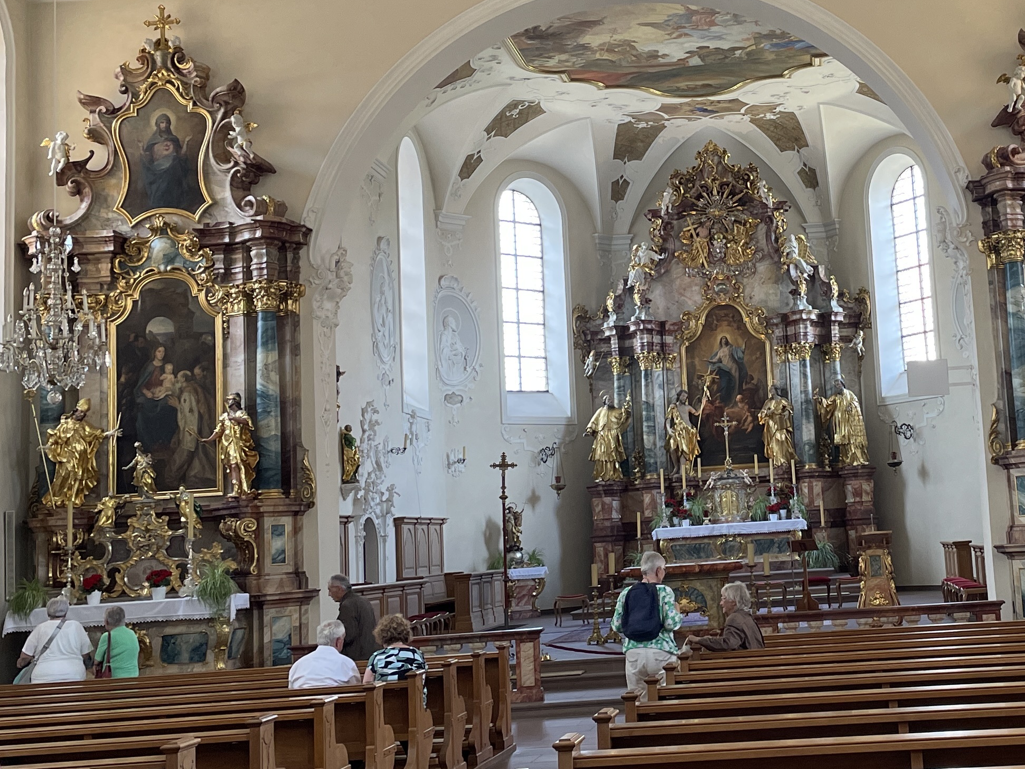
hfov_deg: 34.7
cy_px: 309
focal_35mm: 54
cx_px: 785
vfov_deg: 27.0
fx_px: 1599
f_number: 1.6
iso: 125
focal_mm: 4.2
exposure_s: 1/104
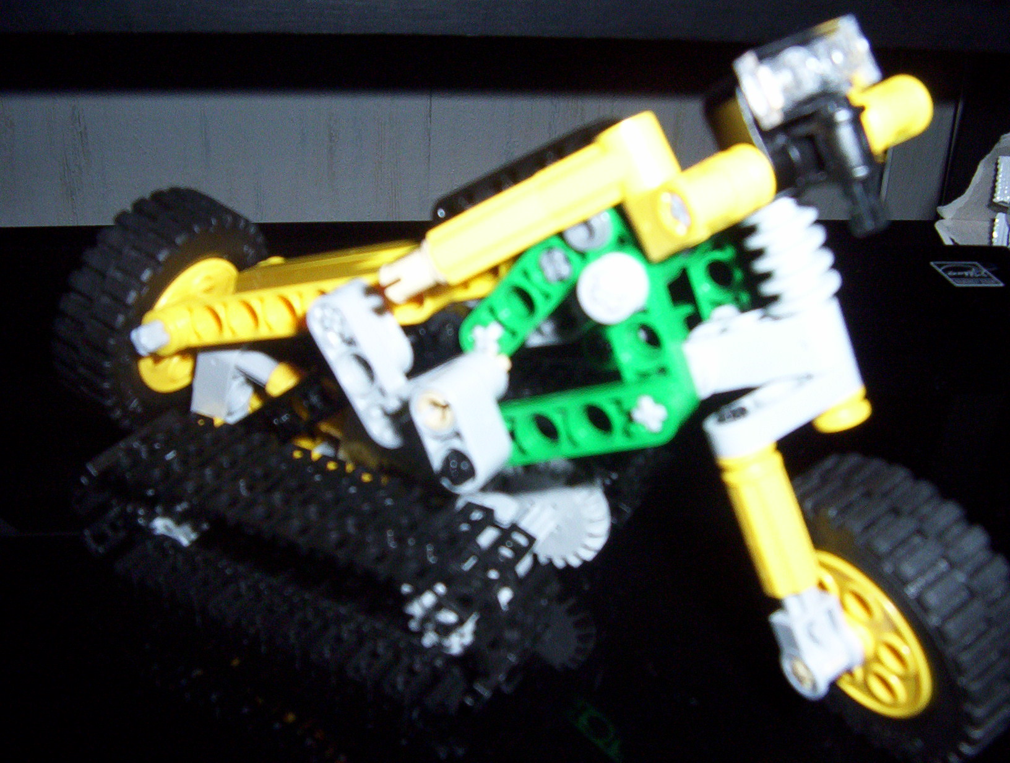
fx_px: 1141
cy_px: 382
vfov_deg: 37.0
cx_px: 505
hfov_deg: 47.8
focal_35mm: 39
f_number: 3.84
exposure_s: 1/60
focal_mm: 5.26
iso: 140
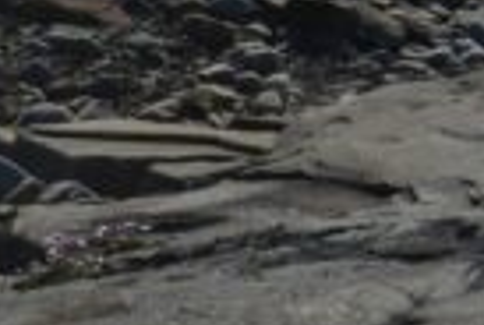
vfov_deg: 8.8
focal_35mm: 151
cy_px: -215
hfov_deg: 10.9
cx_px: 1261
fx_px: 2035
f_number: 16
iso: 200
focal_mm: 18
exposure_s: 1/125
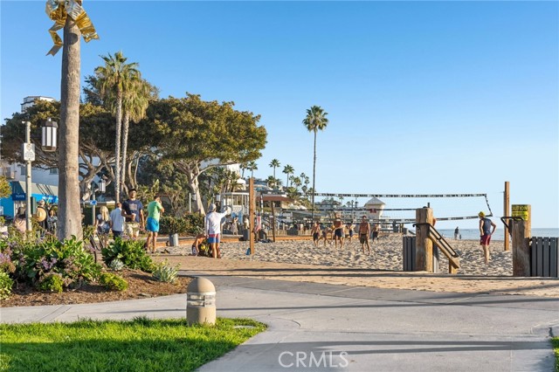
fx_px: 714
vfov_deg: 29.2
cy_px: 186
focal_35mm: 46
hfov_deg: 42.8
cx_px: 280
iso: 100
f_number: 8
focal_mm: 46
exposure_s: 1/320
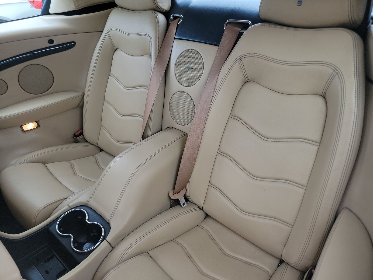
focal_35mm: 24
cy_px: 140
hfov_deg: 71.6
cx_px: 186
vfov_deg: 56.8
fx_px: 259
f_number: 1.8
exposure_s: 1/59
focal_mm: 6.7
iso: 67
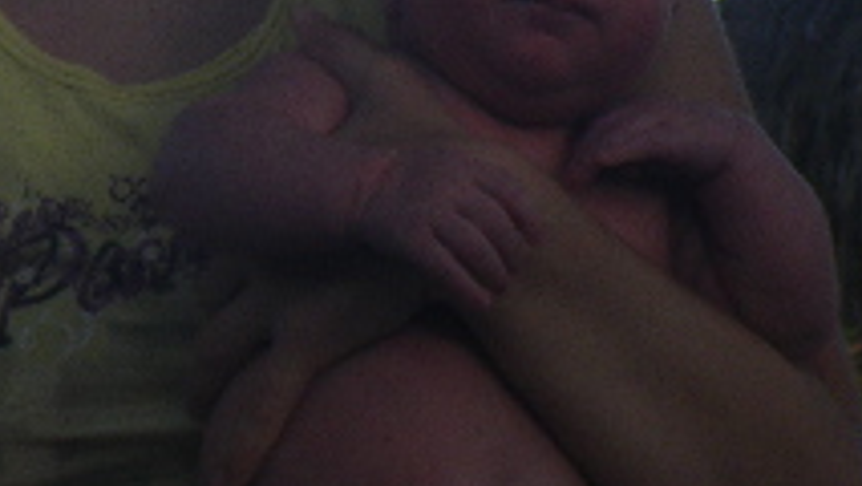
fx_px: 4184
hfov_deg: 11.7
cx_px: 160
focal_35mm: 183
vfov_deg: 6.5
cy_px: -369
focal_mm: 7.5
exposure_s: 1/160
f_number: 4.2
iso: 50
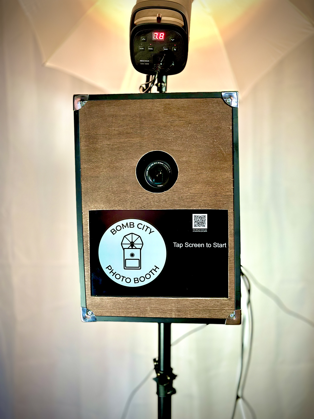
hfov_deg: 30.3
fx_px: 581
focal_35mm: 48
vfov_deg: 39.7
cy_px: 210
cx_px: 157
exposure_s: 1/60
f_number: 1.78
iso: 200
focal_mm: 6.86
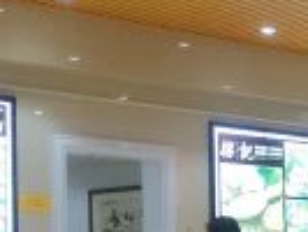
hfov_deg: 11.3
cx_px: 679
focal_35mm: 153
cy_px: 331
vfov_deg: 9.5
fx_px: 1363
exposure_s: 1/33
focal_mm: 4.15
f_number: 2.2
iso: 64
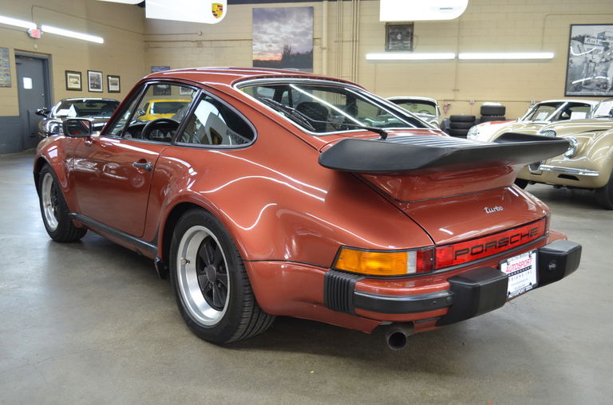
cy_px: 202
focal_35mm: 33
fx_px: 561
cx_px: 306
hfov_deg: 57.3
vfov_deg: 39.8
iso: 800
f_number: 3.8
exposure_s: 1/50
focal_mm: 22
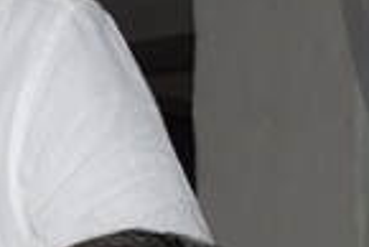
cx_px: -517
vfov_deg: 5.8
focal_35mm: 233
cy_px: 411
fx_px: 2391
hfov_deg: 8.1
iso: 400
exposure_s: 1/160
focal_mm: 22
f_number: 3.8
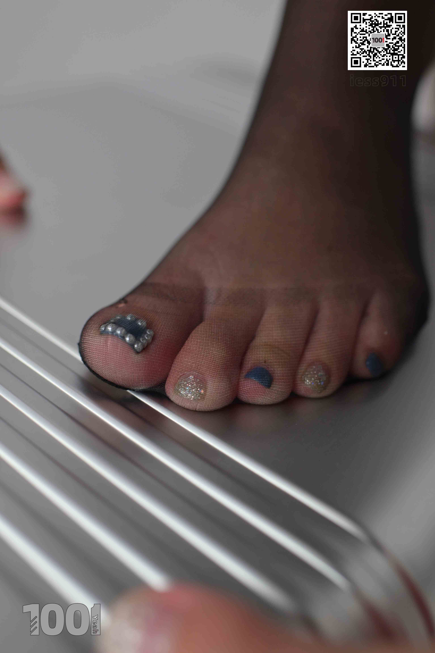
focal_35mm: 35
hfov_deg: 37.9
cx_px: 218
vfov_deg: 54.4
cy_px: 326
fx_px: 634
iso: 500
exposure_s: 1/200
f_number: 3.5
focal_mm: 35
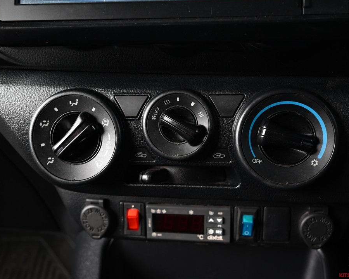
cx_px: 177
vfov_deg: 38.2
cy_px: 139
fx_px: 403
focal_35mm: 39
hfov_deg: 46.8
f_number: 6.3
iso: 500
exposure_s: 1/40
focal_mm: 34
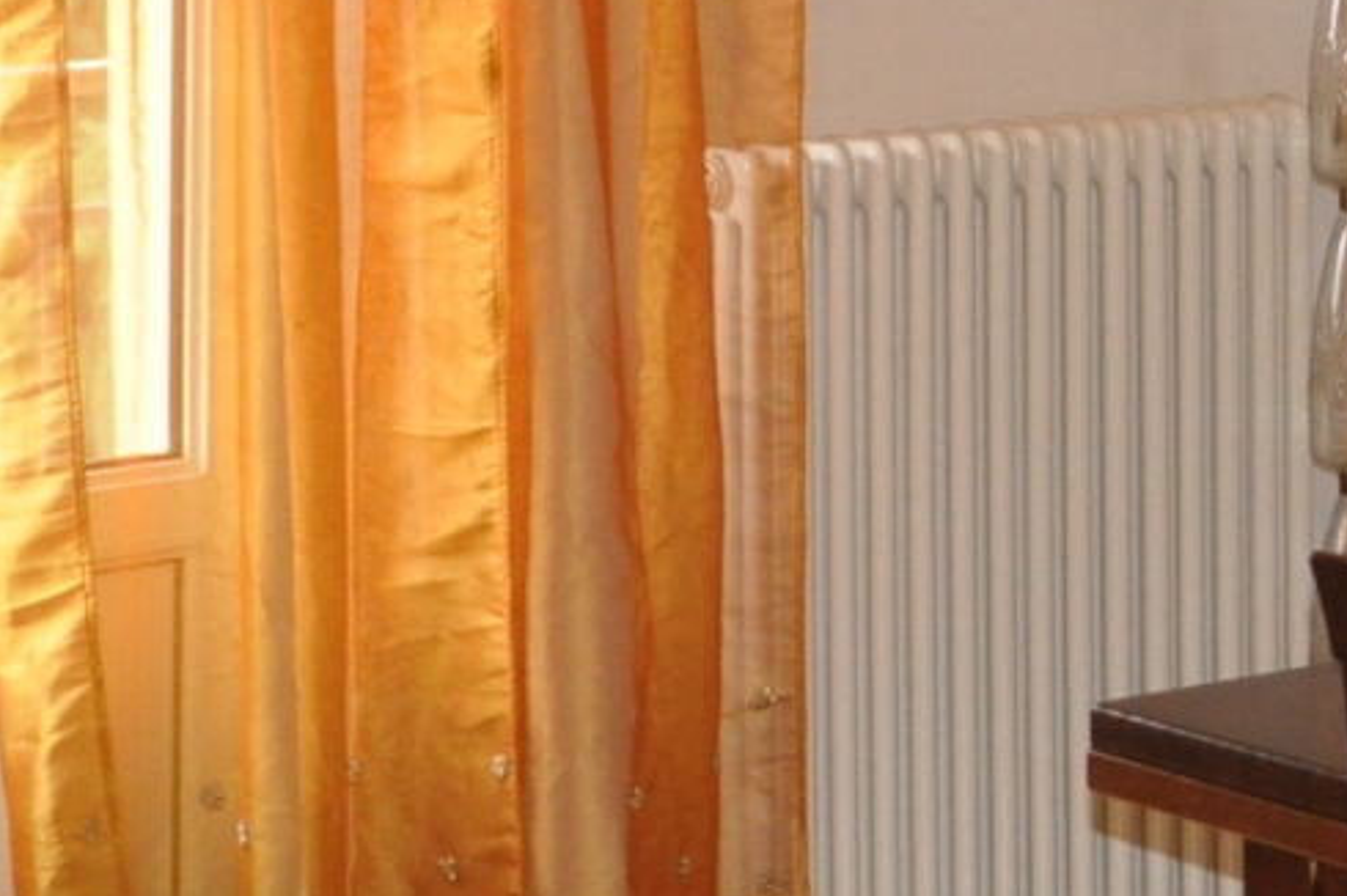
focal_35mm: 141
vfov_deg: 9.5
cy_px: -297
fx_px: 5272
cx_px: 1405
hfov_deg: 14.3
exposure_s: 1/60
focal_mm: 18
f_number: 3.5
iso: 800
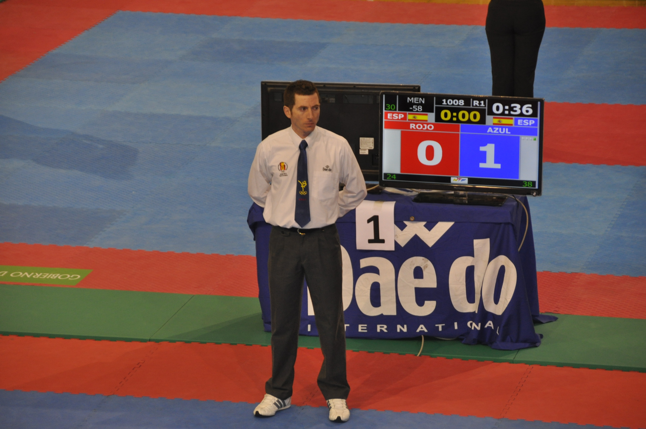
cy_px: 214
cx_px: 323
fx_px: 3495
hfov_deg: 10.6
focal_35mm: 195
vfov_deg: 7.0
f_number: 5.6
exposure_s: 1/60
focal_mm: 130
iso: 800
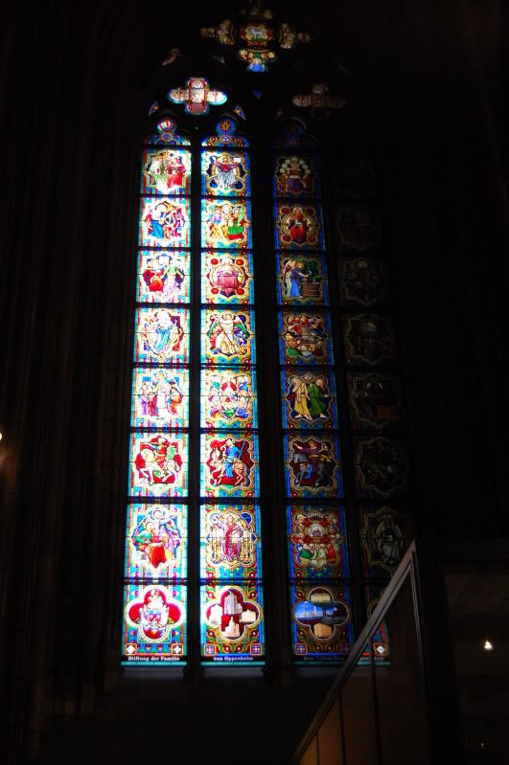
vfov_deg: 41.2
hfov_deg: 28.0
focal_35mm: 48
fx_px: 1020
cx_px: 254
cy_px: 382
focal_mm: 32
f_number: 4.5
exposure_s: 1/30
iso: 800
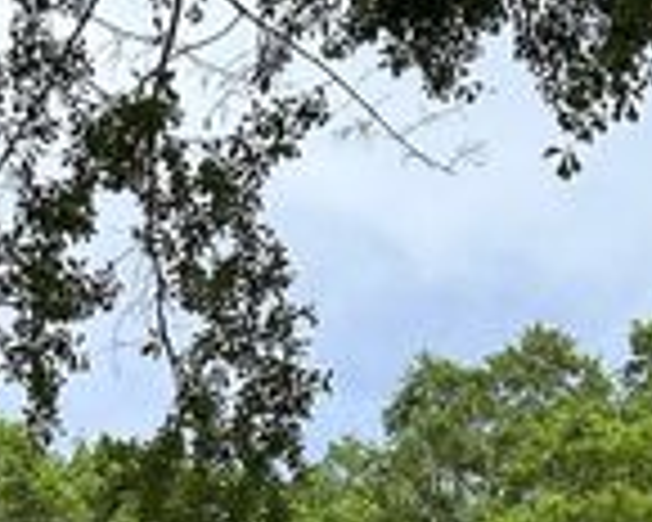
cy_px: 1064
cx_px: 117
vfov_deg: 11.7
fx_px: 2258
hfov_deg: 16.3
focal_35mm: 117
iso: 50
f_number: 1.5
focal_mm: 5.7
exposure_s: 1/2404
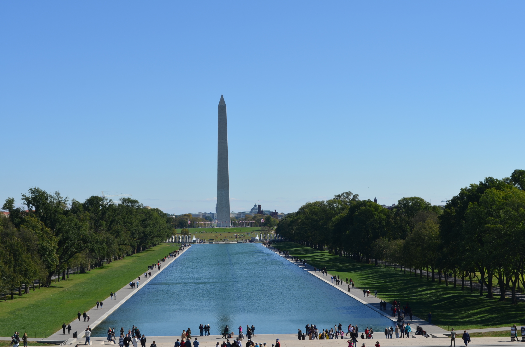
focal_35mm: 69
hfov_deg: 29.3
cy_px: 174
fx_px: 1004
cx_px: 262
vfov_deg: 19.6
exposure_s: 1/250
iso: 100
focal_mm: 46
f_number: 8
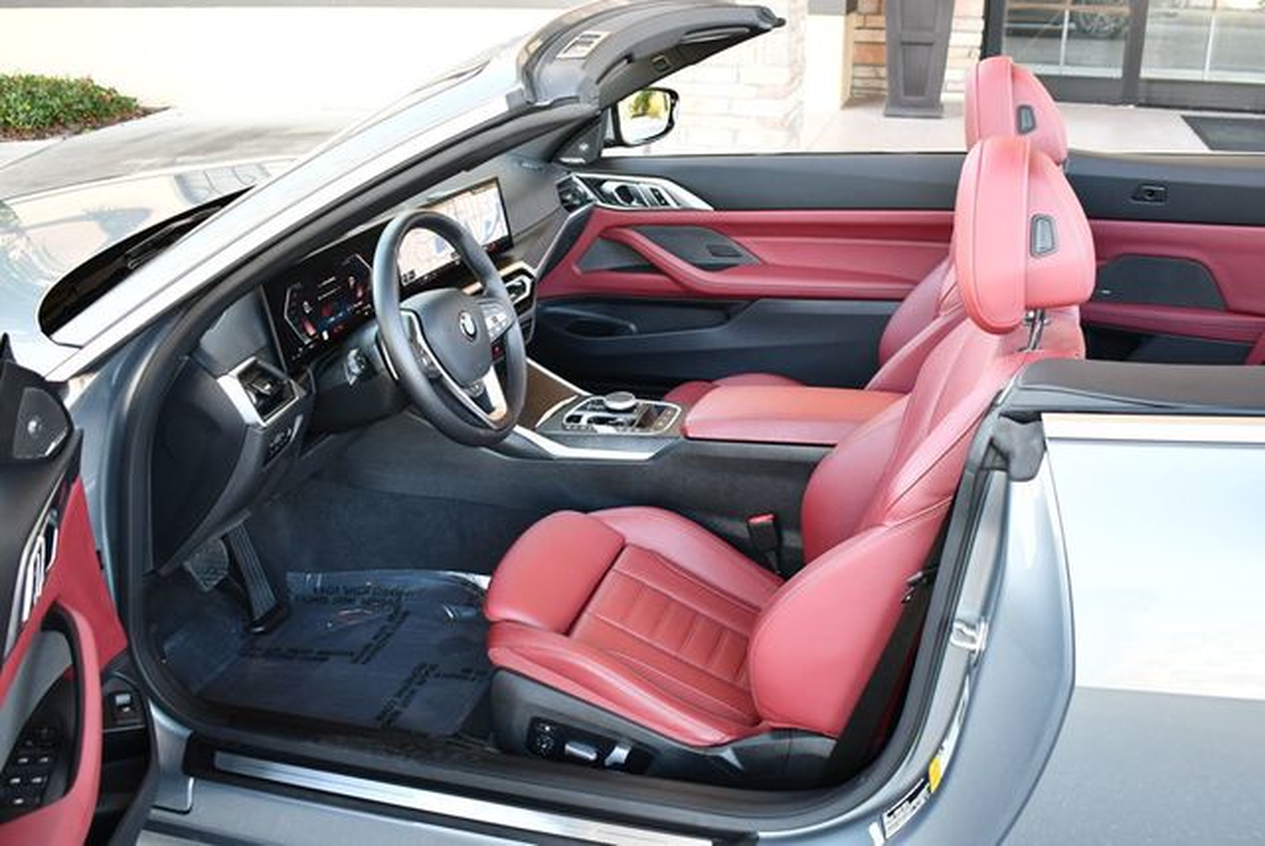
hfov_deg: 53.1
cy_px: 423
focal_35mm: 36
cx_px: 632
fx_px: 1266
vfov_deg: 36.9
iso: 800
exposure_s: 1/160
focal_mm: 18
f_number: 3.5
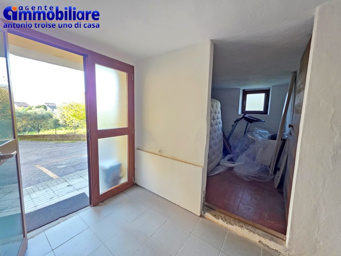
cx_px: 170
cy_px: 128
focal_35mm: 13
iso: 500
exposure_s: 1/100
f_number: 1.9
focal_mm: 2.2
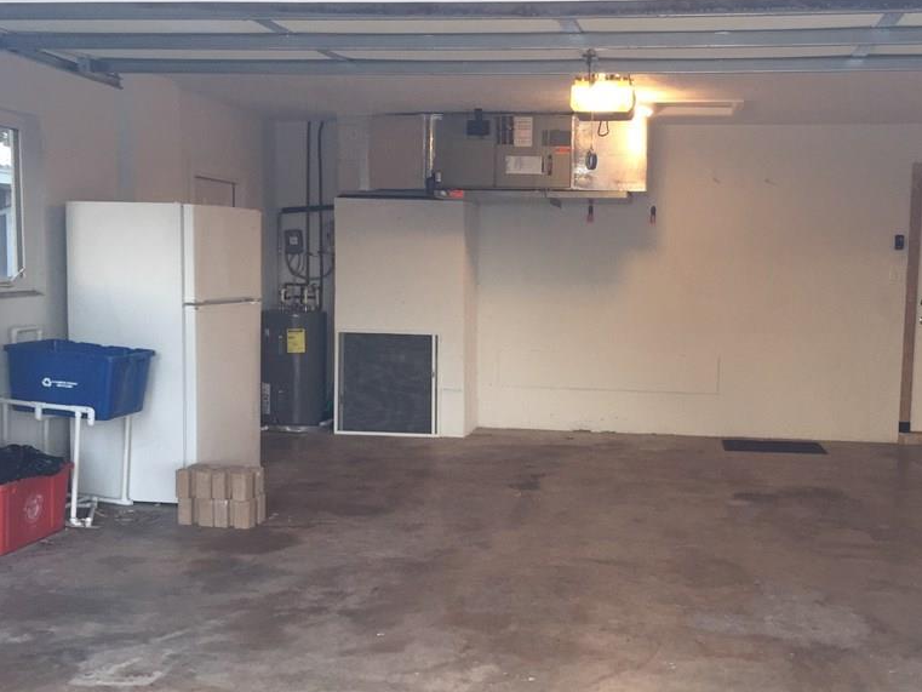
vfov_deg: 36.8
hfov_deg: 47.5
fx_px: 1039
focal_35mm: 39
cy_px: 362
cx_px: 560
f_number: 2.2
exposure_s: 1/30
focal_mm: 4.15
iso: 80
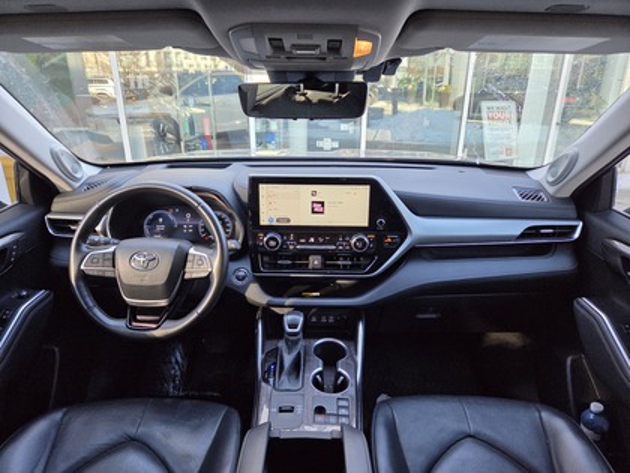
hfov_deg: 73.9
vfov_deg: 58.9
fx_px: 419
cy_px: 236
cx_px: 315
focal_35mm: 23
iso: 160
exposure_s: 1/180
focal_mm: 5.4
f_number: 1.8
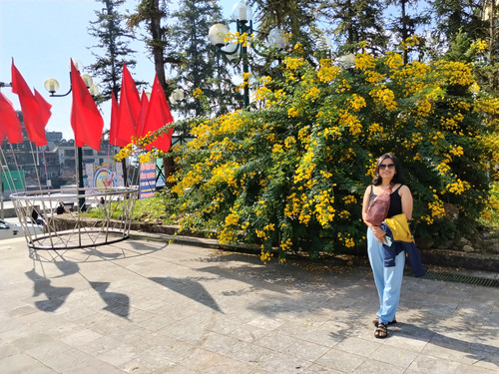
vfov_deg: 48.2
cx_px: 250
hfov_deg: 61.7
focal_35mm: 29
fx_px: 418
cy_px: 187
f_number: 1.8
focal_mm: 4.22
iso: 50
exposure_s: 1/1173
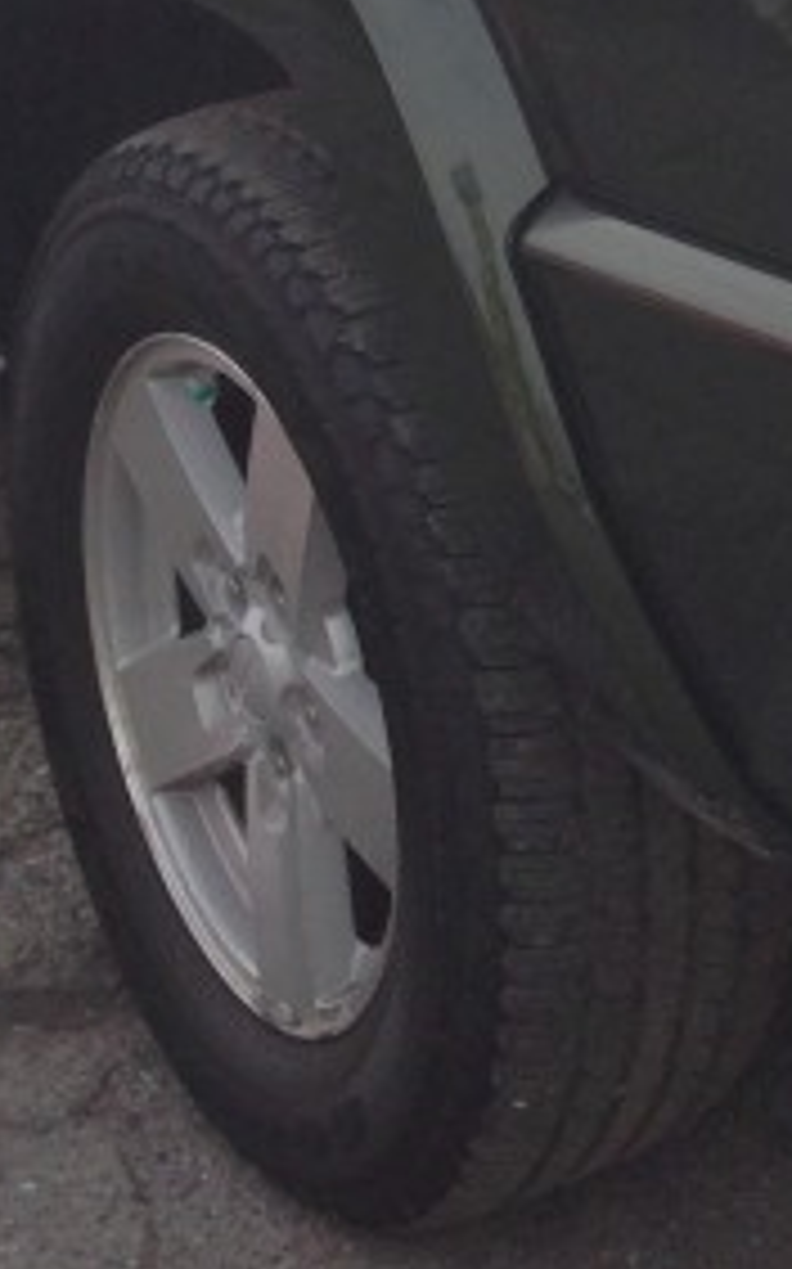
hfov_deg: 10.1
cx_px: 1094
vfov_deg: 15.8
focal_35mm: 127
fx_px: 4390
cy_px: -261
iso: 50
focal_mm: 4.13
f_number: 2.4
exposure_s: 1/467
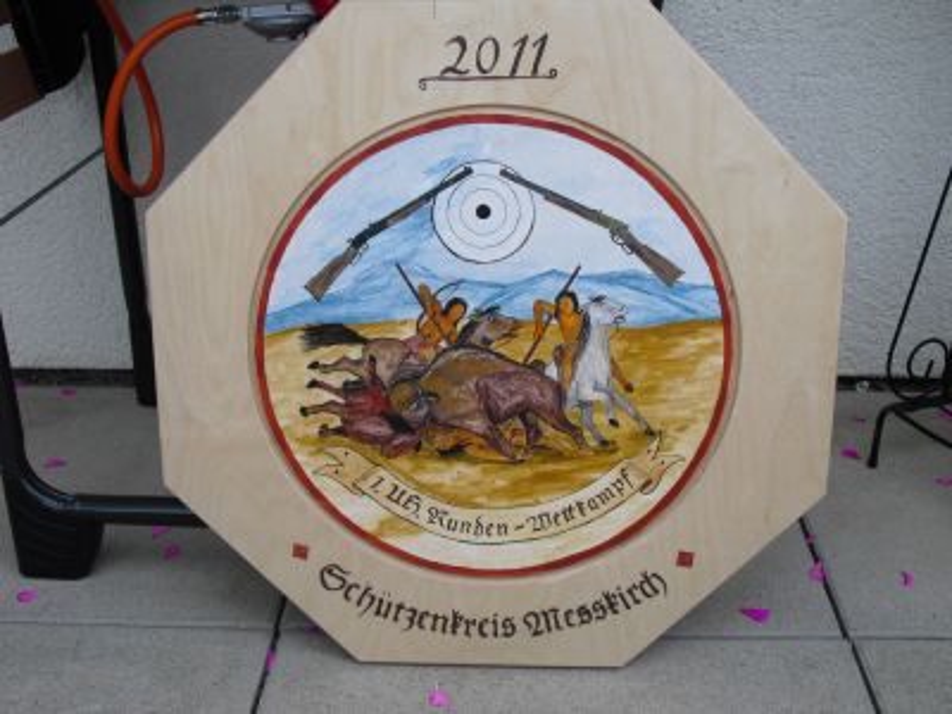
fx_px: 1210
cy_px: 357
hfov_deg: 42.9
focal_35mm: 44
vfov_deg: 32.9
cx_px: 476
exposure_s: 1/100
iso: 100
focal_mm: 7.7
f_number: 3.4
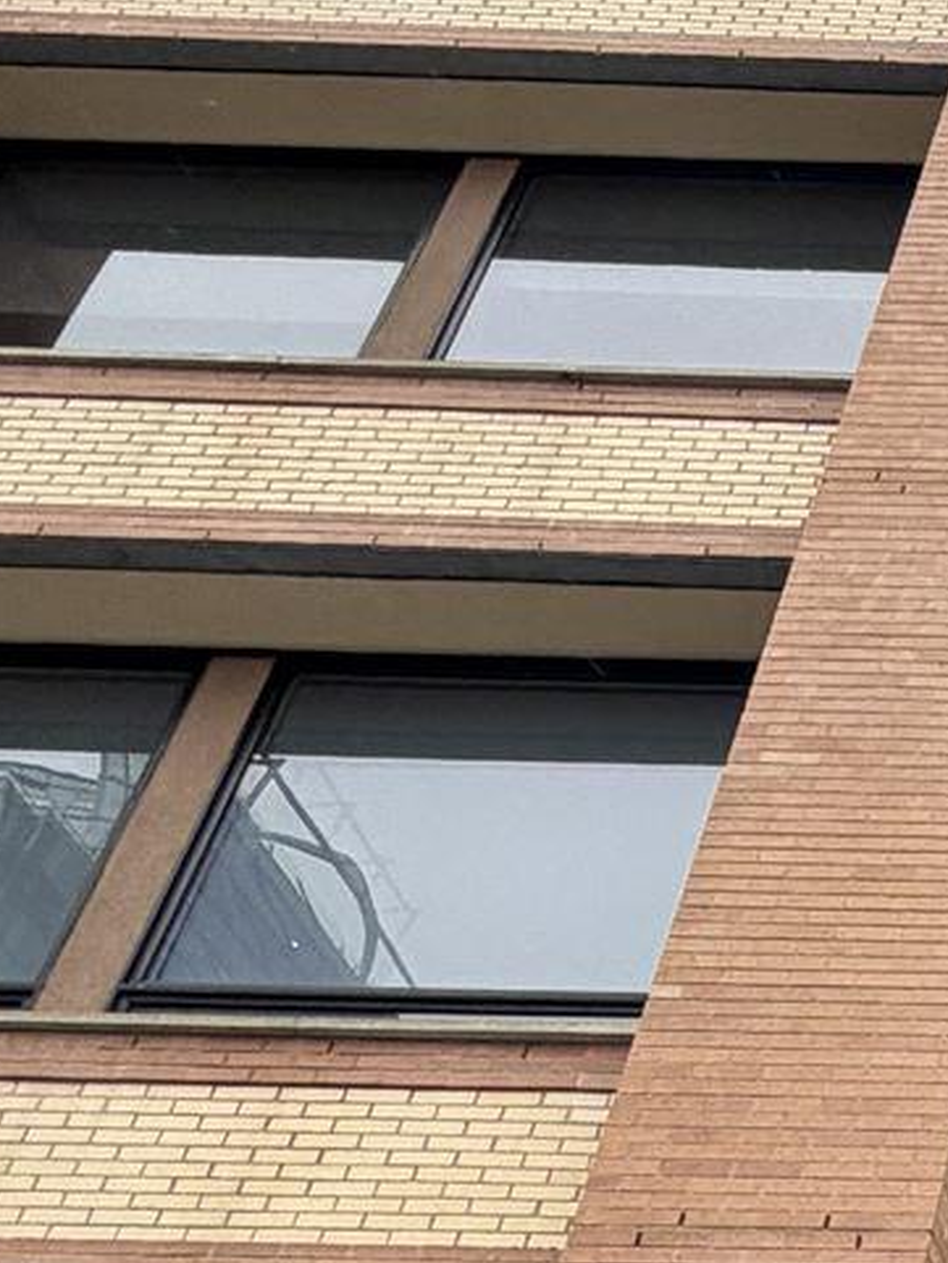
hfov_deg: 17.1
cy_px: 1880
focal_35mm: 67
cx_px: 1807
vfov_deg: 23.4
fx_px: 2445
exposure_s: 1/121
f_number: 2.2
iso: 64
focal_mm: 2.22
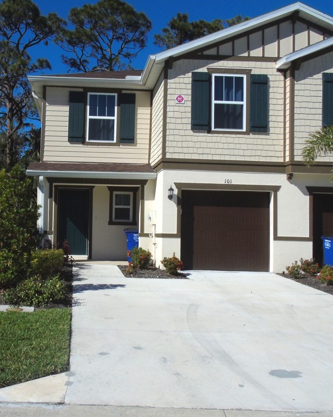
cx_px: 93
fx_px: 468
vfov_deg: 47.9
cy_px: 208
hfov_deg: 38.4
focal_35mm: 38
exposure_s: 1/800
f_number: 3.6
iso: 80
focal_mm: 5.2
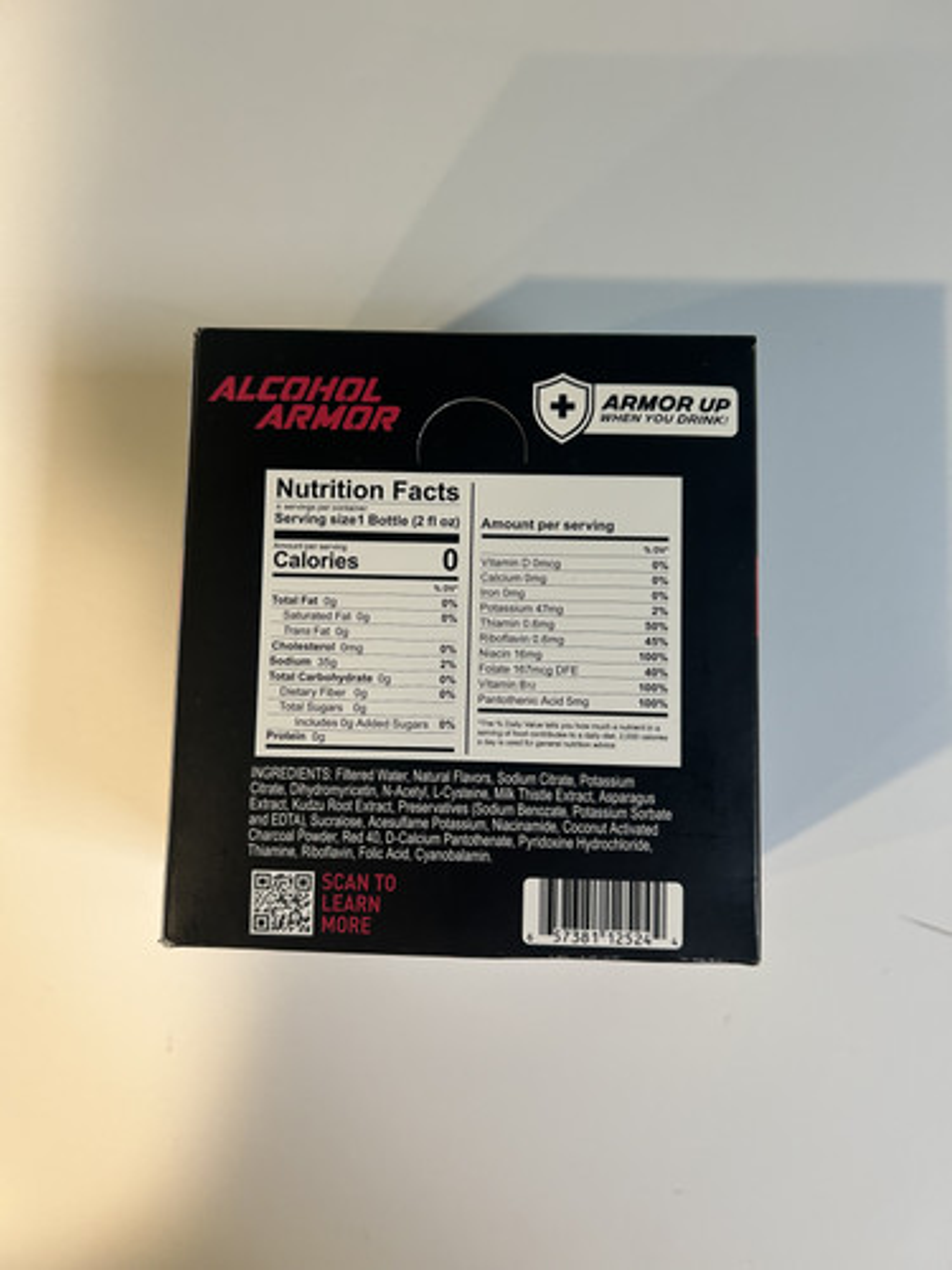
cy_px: 635
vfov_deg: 67.3
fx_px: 953
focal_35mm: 26
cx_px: 476
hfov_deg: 53.1
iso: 125
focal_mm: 5.7
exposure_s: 1/60
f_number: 1.5
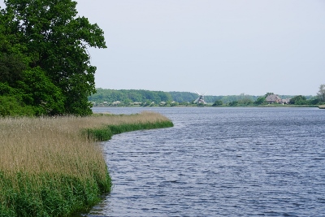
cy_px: 108
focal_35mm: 90
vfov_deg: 15.2
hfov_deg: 22.6
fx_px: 813
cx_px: 162
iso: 100
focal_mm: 60
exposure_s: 1/160
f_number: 9
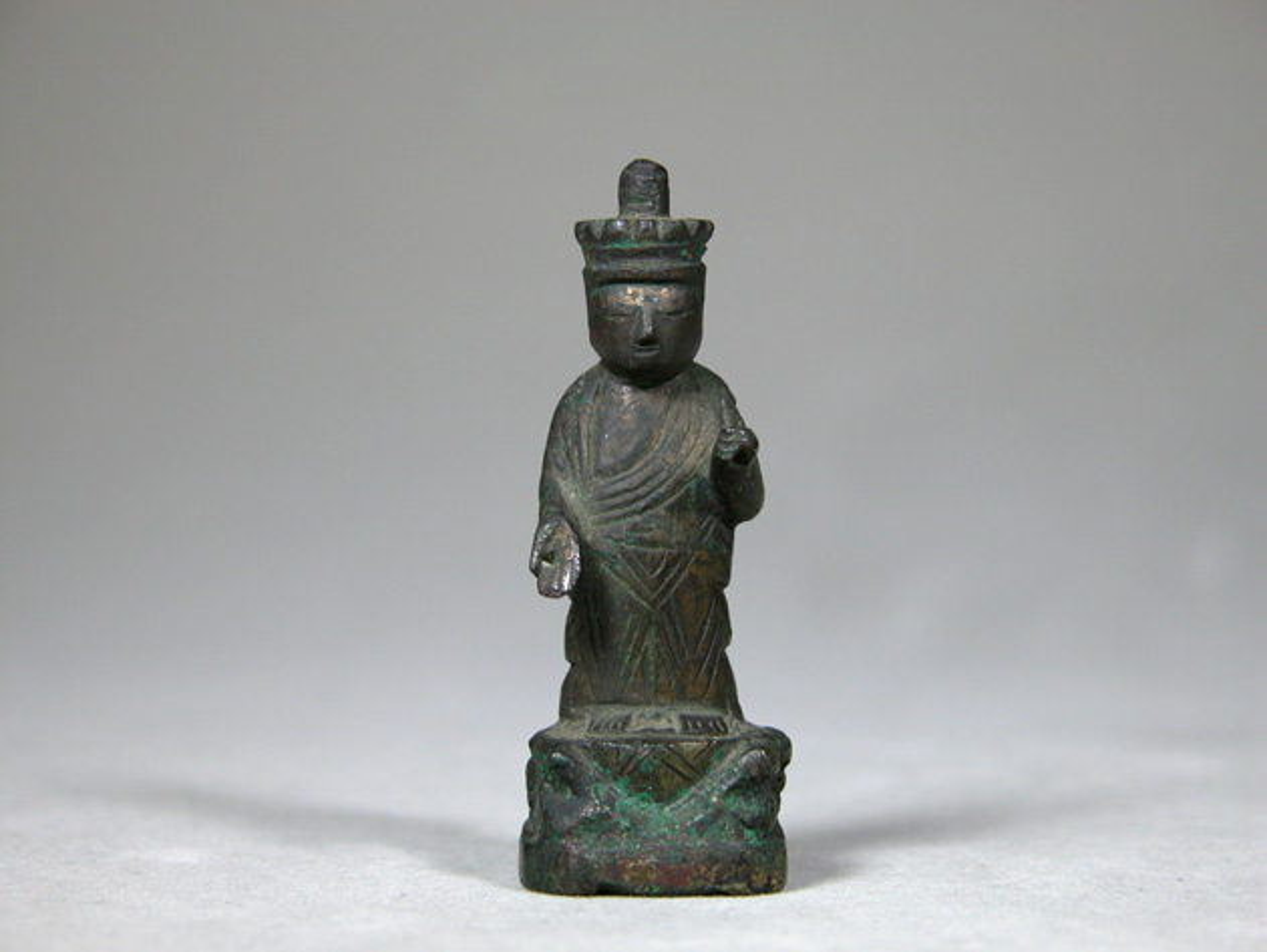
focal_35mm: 107
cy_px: 476
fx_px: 3918
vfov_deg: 13.8
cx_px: 634
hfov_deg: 18.4
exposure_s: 1/31.9
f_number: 3.7
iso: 100
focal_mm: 27.3
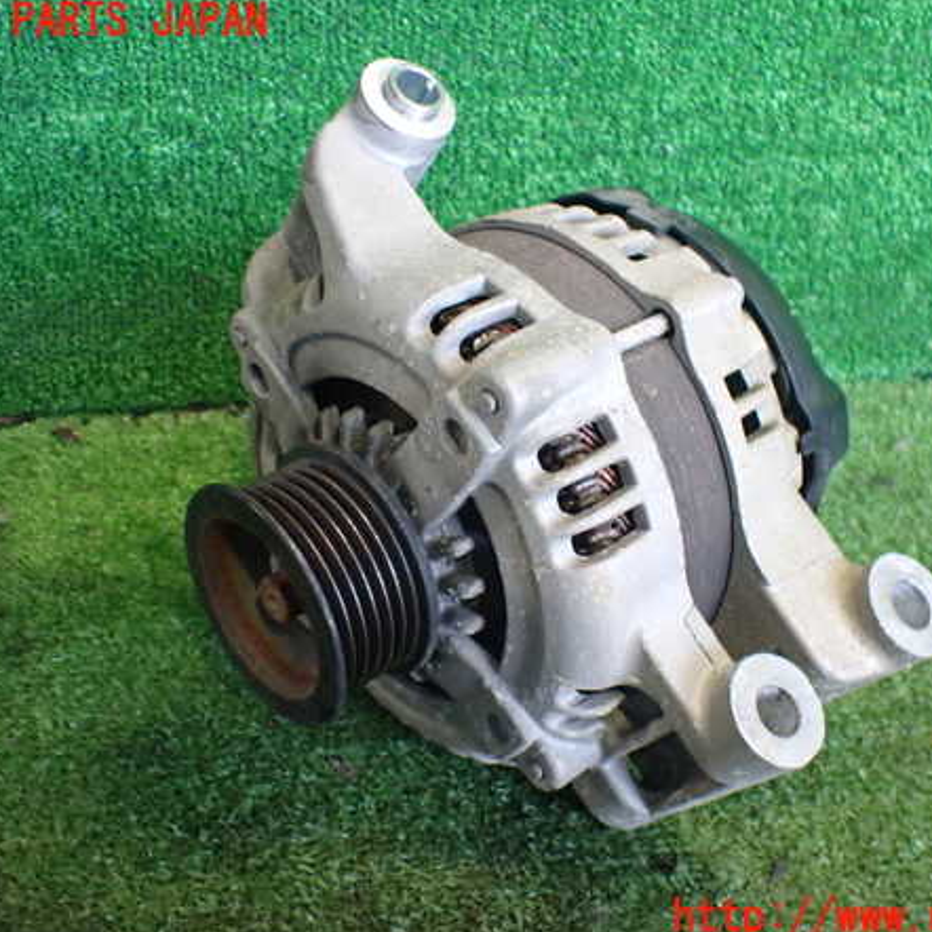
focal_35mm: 36
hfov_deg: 46.0
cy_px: 470
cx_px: 517
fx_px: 1097
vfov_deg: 46.0
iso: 800
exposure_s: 1/100
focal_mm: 5.4
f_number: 2.3
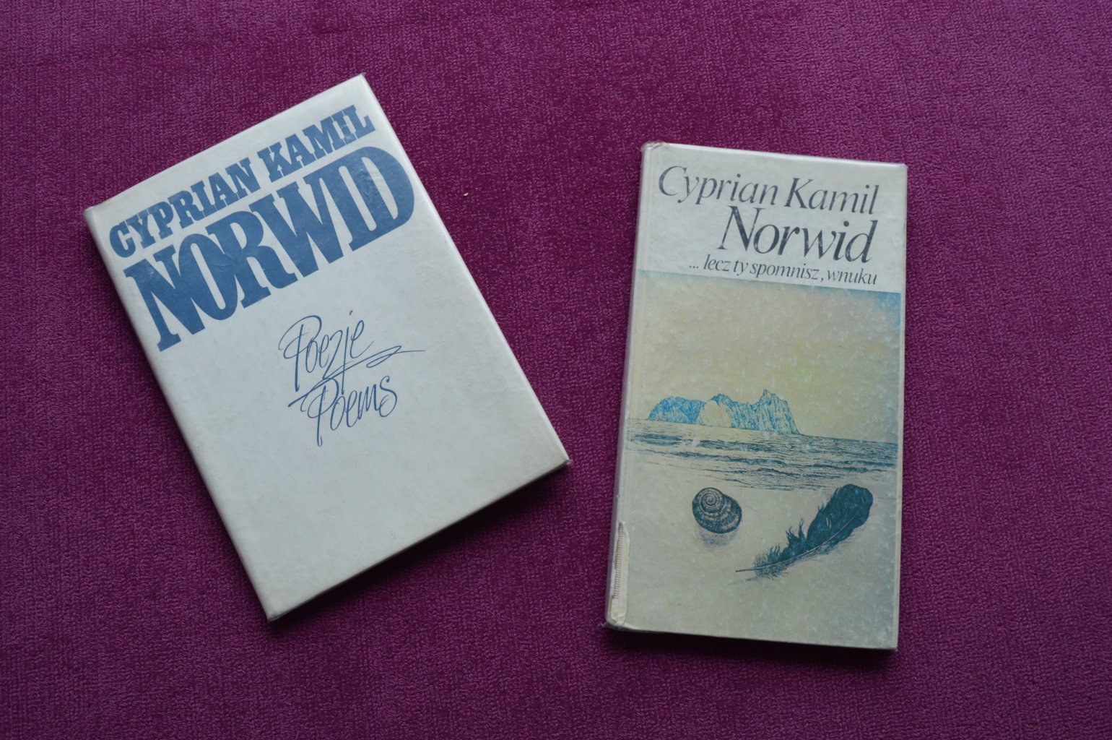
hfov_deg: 57.3
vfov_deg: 39.9
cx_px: 556
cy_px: 370
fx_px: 1018
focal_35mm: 33
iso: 250
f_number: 5.6
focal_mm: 22
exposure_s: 1/125
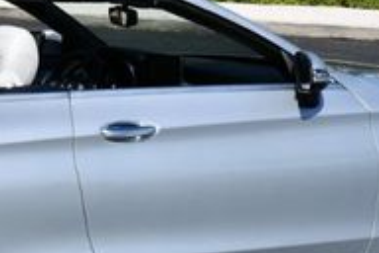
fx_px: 1611
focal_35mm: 153
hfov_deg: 13.2
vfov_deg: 9.0
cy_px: 74
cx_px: -2
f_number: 9
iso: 100
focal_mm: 23
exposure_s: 1/320
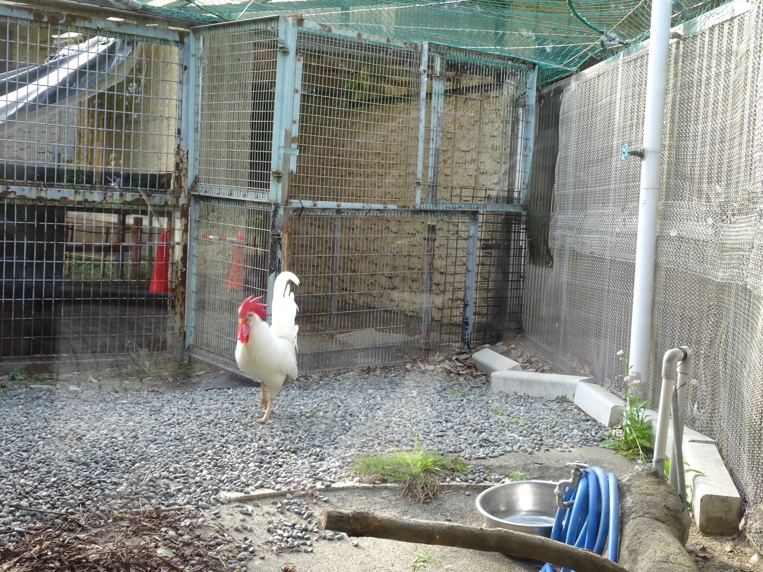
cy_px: 286
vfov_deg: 35.1
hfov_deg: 45.8
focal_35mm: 41
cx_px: 382
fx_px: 904
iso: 100
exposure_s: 1/50
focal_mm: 7
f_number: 4
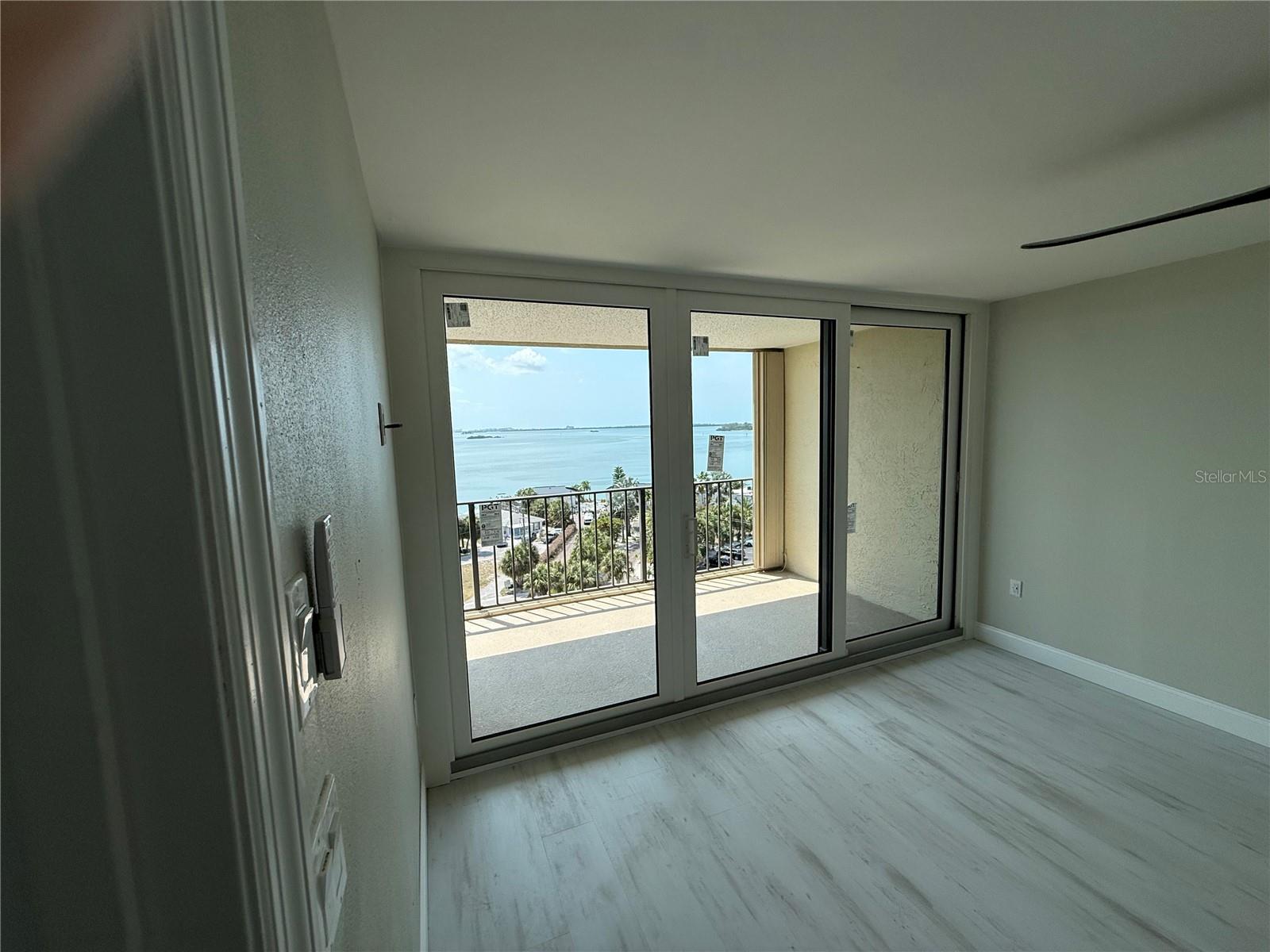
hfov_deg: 102.1
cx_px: 635
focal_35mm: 14
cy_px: 476
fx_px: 514
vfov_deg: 85.7
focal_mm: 2.22
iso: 50
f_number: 2.2
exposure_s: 1/1087
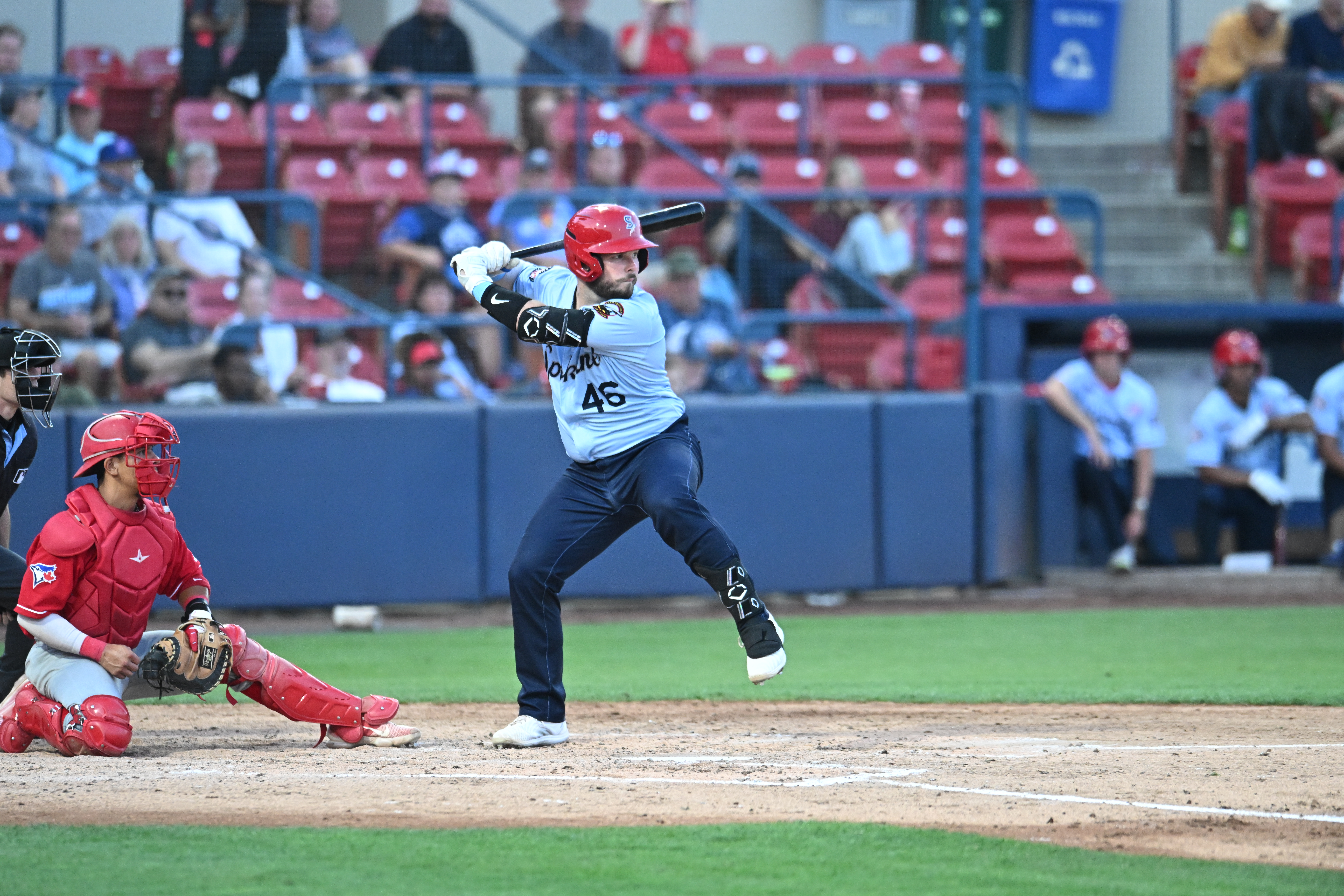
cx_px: 672
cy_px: 448
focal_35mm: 400
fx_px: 14932
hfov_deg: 5.2
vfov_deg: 3.4
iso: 5600
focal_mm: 400
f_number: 4
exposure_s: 1/1250
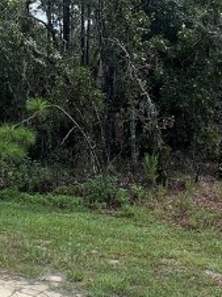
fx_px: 505
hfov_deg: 24.8
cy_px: 72
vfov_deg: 32.1
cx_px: 96
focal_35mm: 59
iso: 32
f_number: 1.8
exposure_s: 1/314
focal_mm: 1.57
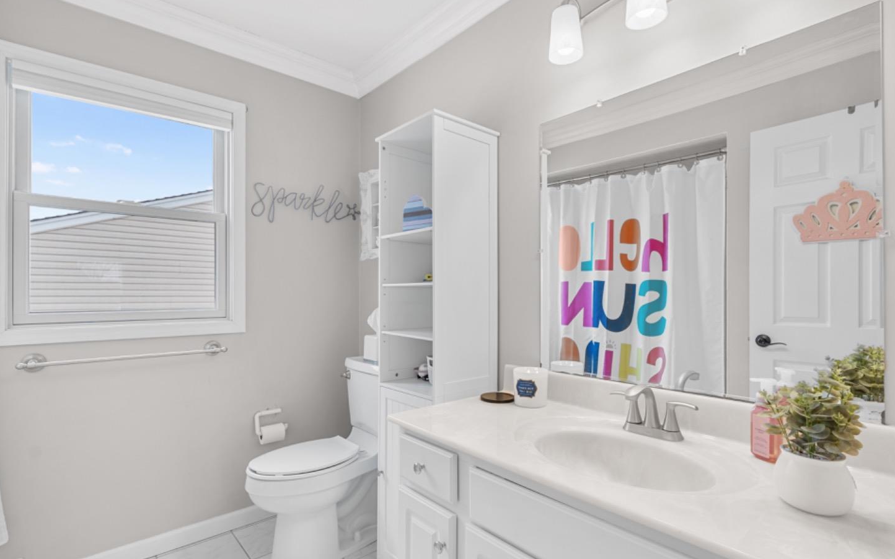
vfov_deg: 64.9
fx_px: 439
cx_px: 461
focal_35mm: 18
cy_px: 304
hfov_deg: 91.1
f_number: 9
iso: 200
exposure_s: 1/1.25
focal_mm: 11.5
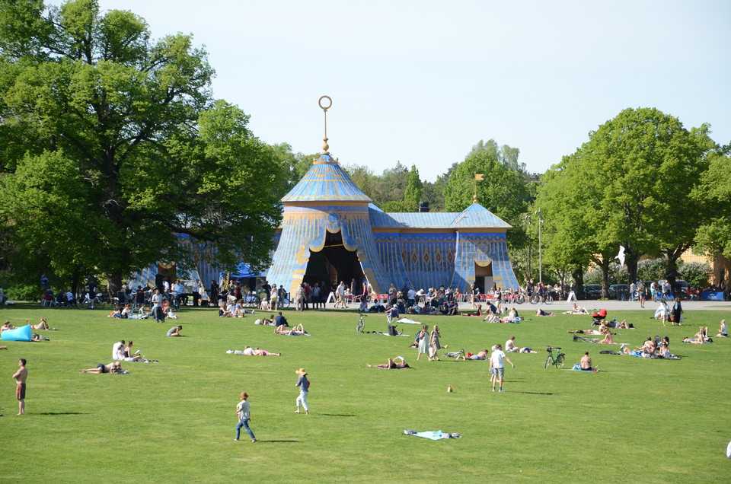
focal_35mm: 147
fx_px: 2979
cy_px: 242
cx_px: 366
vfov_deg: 9.3
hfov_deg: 14.0
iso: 800
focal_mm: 98
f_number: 6.3
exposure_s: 1/1600
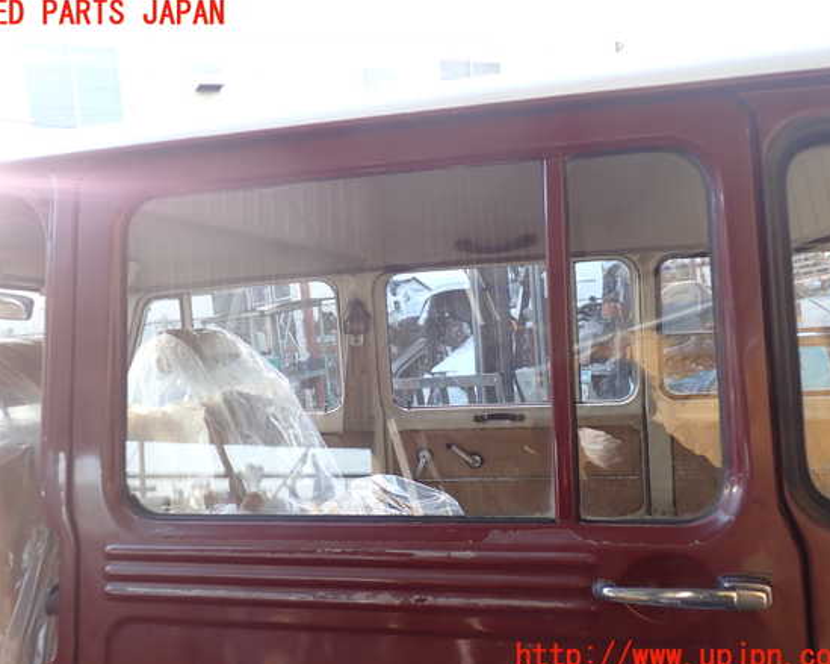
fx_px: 786
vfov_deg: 45.8
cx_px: 404
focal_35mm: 32
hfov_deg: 55.7
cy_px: 336
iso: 100
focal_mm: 5.4
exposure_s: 1/80
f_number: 2.3
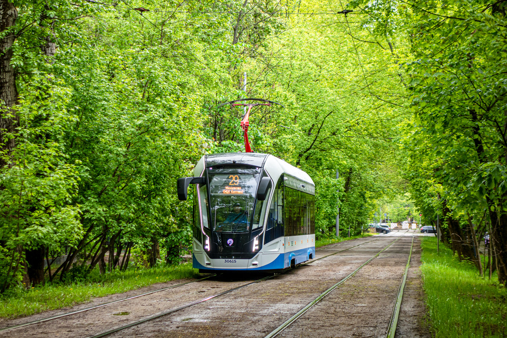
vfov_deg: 13.7
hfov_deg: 20.4
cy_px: 169
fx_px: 1408
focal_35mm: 100
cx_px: 254
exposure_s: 1/100
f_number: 4.9
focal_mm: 37.1
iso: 200
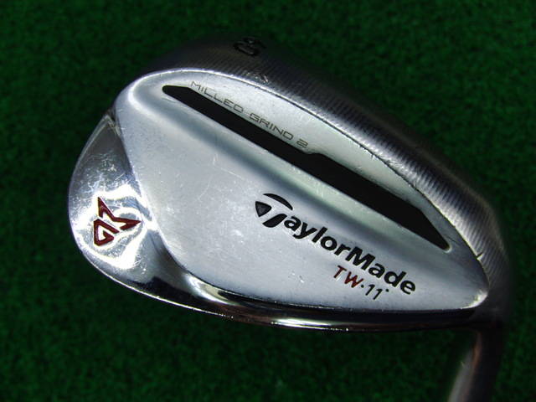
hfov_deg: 50.1
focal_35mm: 37
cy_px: 201
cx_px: 268
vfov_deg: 38.7
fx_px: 573
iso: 125
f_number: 3.6
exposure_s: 1/80
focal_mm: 6.42
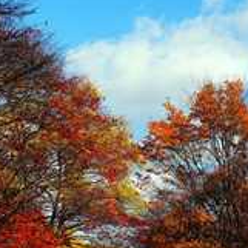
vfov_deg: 22.8
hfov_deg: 22.8
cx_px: 124
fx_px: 616
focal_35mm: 76
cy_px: 128
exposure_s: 1/250
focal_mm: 24
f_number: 8
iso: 100
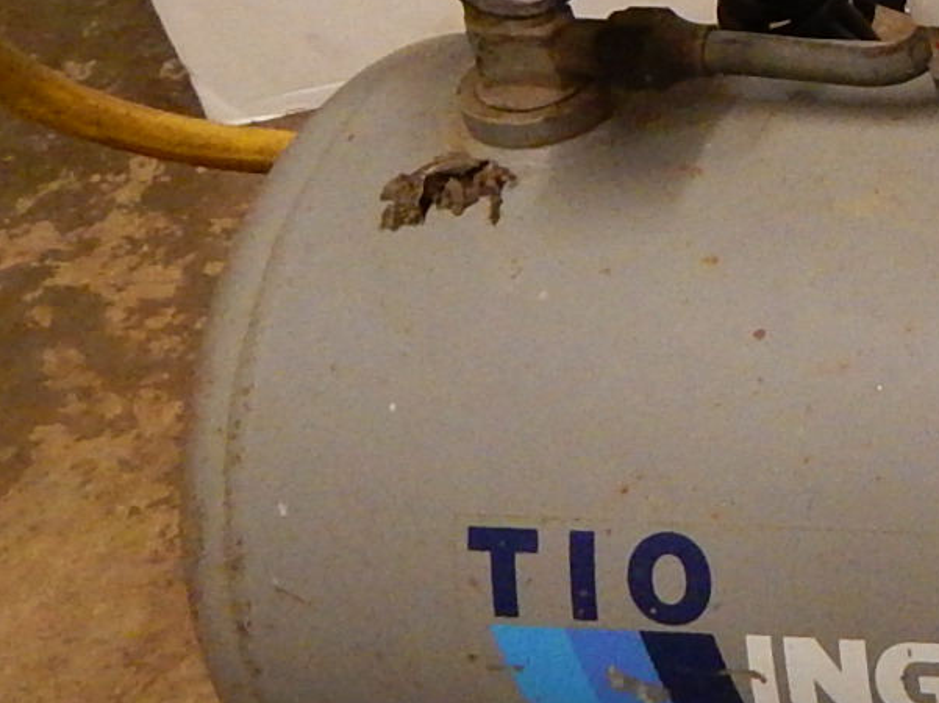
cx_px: 1636
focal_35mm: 87
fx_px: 2359
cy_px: 25
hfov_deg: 18.3
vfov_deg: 16.6
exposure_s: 1/8
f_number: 3
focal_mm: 4
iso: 200
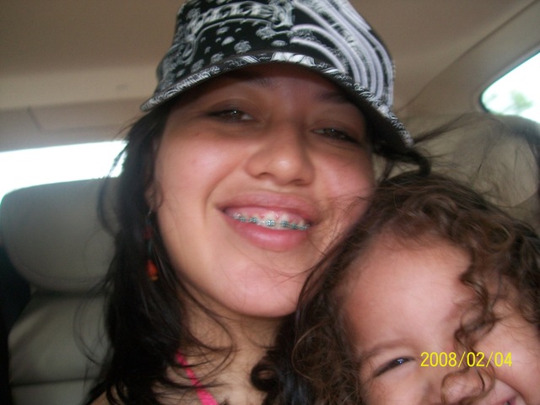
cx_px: 270
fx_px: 562
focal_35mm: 36
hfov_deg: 51.4
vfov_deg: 39.7
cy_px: 202
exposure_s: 1/40
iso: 80
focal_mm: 6
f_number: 2.7
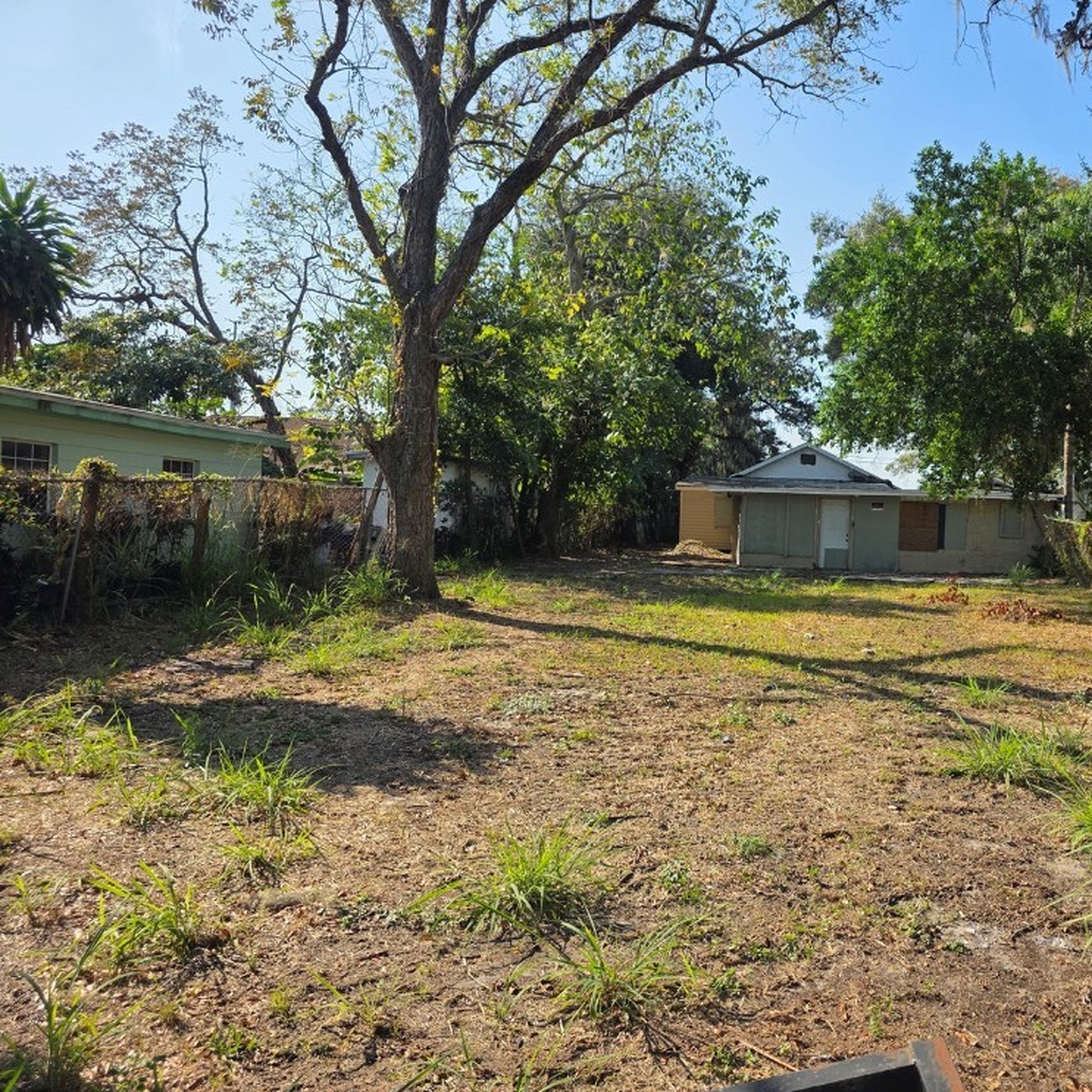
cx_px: 744
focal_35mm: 28
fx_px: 999
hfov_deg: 55.9
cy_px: 548
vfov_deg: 57.3
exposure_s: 1/4057
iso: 80
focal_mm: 6.3
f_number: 1.7
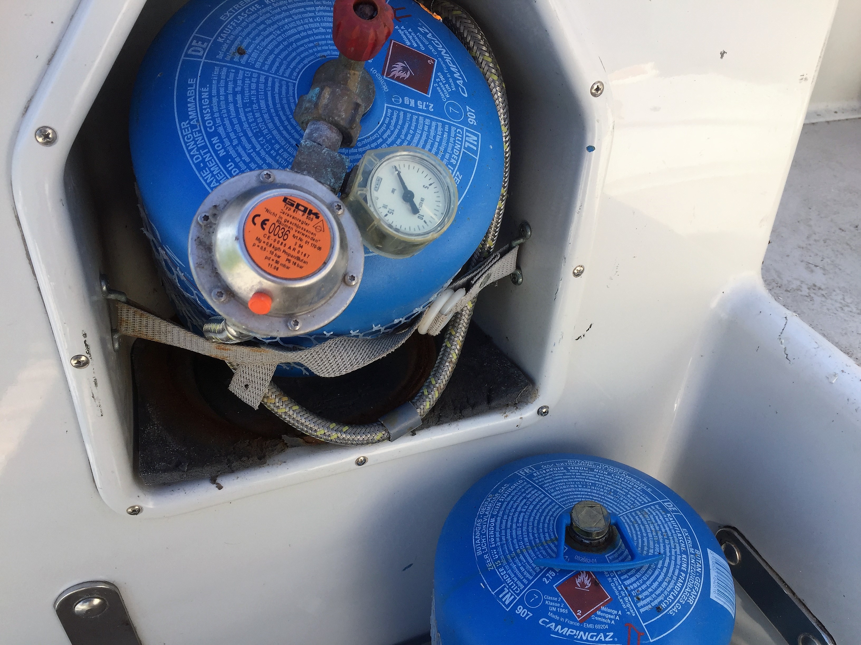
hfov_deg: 61.7
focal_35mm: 29
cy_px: 322
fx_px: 721
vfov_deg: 48.2
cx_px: 430
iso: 32
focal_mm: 4.15
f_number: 2.2
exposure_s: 1/507
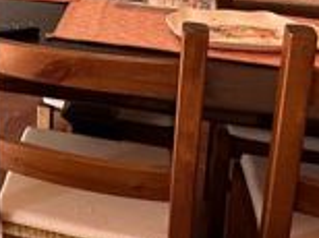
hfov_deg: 27.0
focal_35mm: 64
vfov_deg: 21.0
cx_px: -57
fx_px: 589
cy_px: -64
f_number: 2.2
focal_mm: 2.22
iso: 200
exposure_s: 1/99
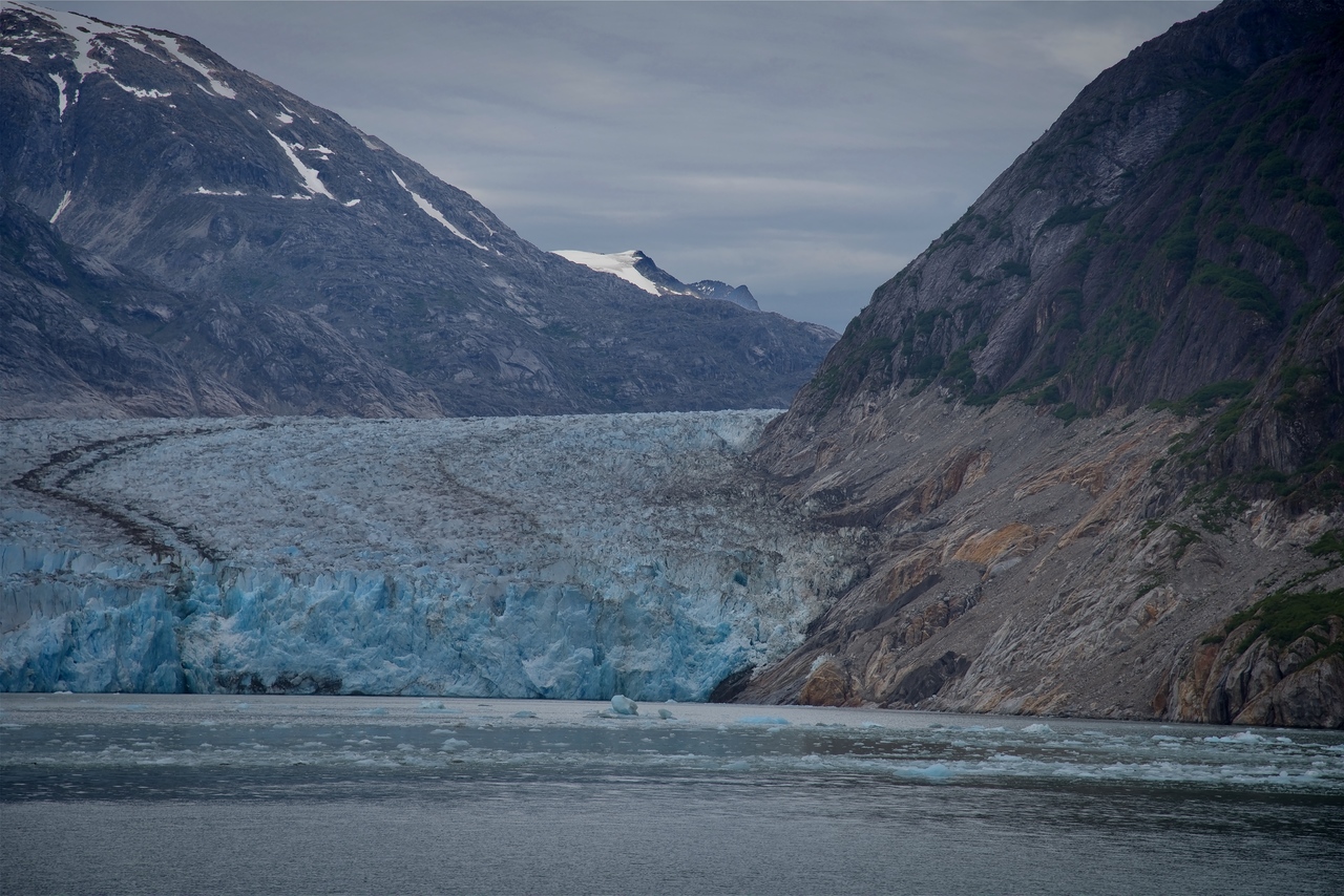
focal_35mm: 120
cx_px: 672
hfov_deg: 17.1
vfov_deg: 11.4
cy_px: 448
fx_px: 4481
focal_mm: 120
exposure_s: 1/250
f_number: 7.1
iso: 100
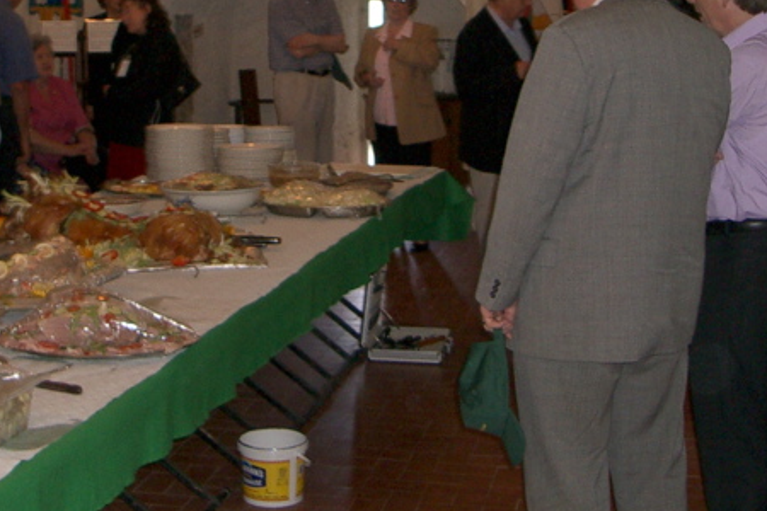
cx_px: 246
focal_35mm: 69
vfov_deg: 19.5
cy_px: 91
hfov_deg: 29.0
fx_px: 1470
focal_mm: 5.8
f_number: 2.6
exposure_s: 1/40
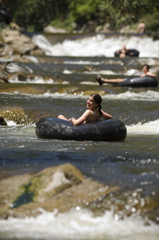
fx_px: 2989
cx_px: 80
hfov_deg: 3.0
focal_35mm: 450
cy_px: 120
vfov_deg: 4.6
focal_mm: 300
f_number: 5.6
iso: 100
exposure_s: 1/500
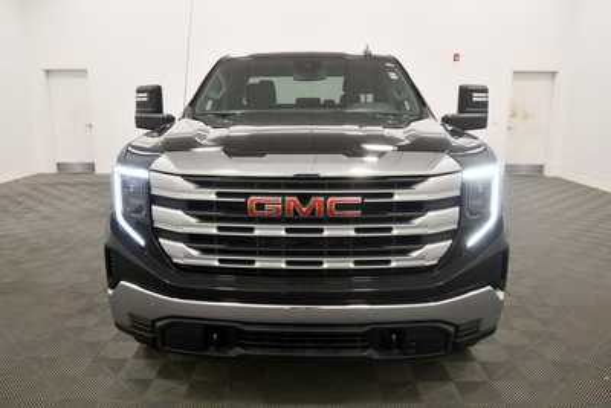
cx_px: 306
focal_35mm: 28
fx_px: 475
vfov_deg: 46.4
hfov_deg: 65.5
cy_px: 204
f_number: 5.6
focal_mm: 19
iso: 800
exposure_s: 1/125
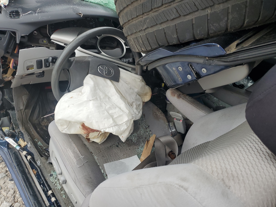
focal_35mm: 26
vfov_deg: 53.1
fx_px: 207
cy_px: 104
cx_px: 138
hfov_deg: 67.3
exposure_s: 1/217
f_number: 1.5
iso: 50
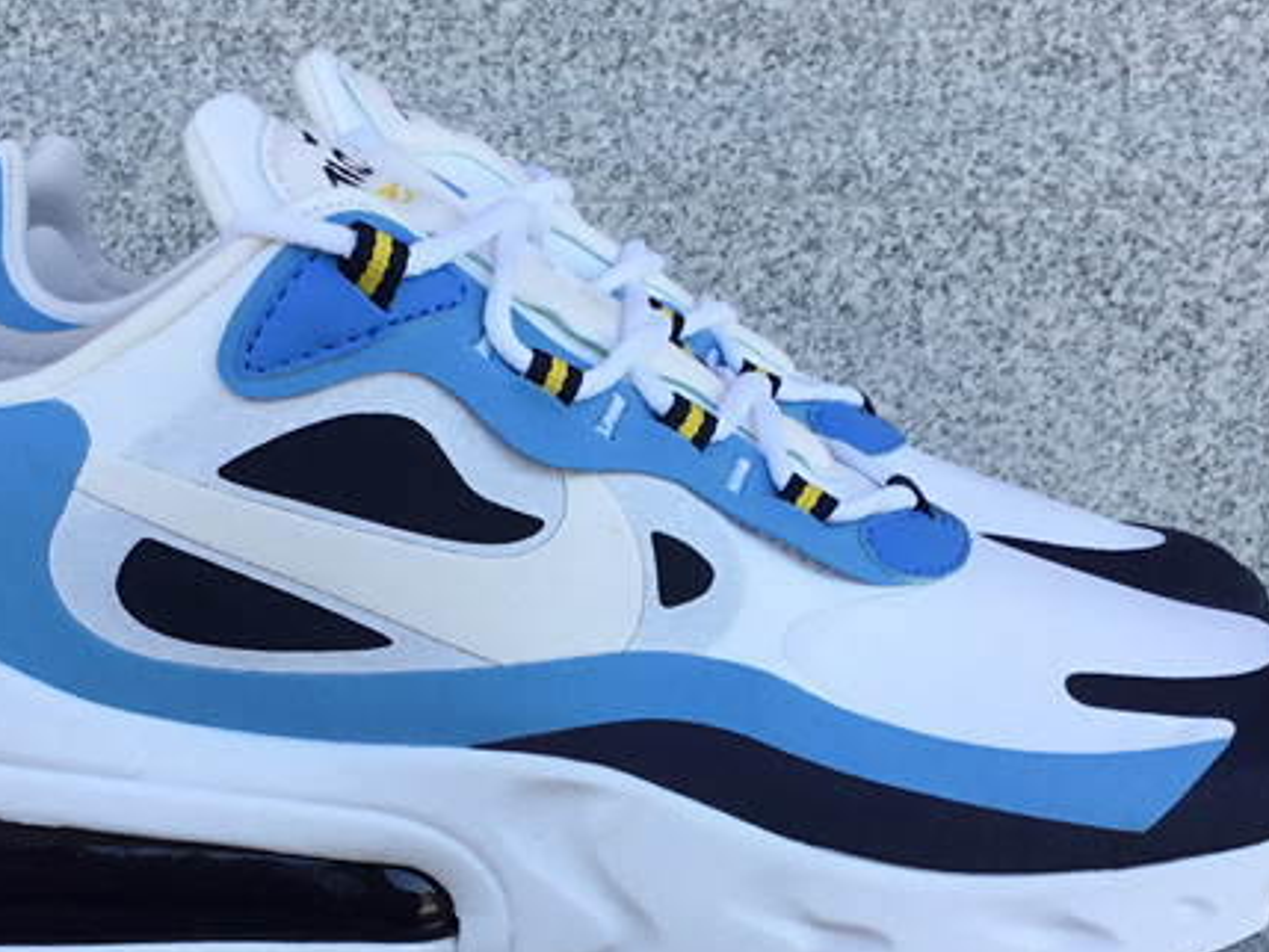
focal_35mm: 65
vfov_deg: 22.3
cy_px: 779
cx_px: 509
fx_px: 2384
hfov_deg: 29.7
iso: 25
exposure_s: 1/261
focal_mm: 3.3
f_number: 2.4
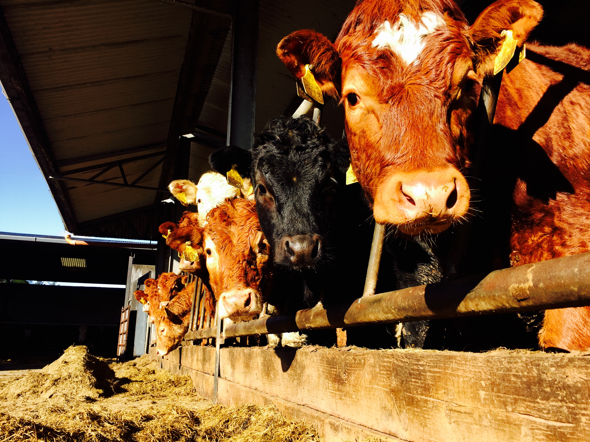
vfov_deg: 48.2
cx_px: 295
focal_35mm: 29
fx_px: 494
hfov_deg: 61.7
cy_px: 221
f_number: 2.2
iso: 32
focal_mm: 4.15
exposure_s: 1/549
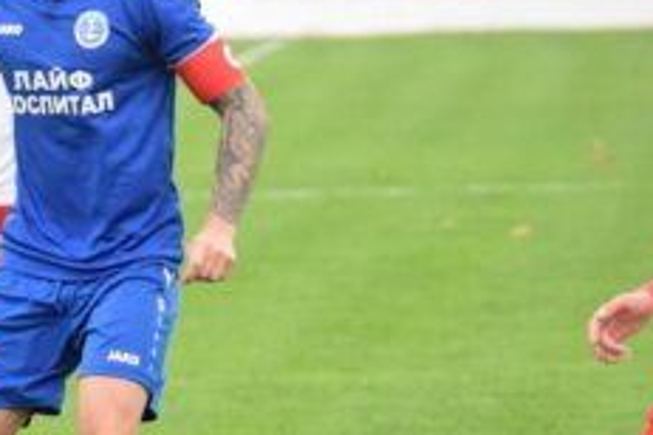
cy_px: 373
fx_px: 11488
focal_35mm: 633
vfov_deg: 2.2
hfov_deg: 3.3
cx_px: -8
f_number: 5
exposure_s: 1/800
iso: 3200
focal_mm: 155
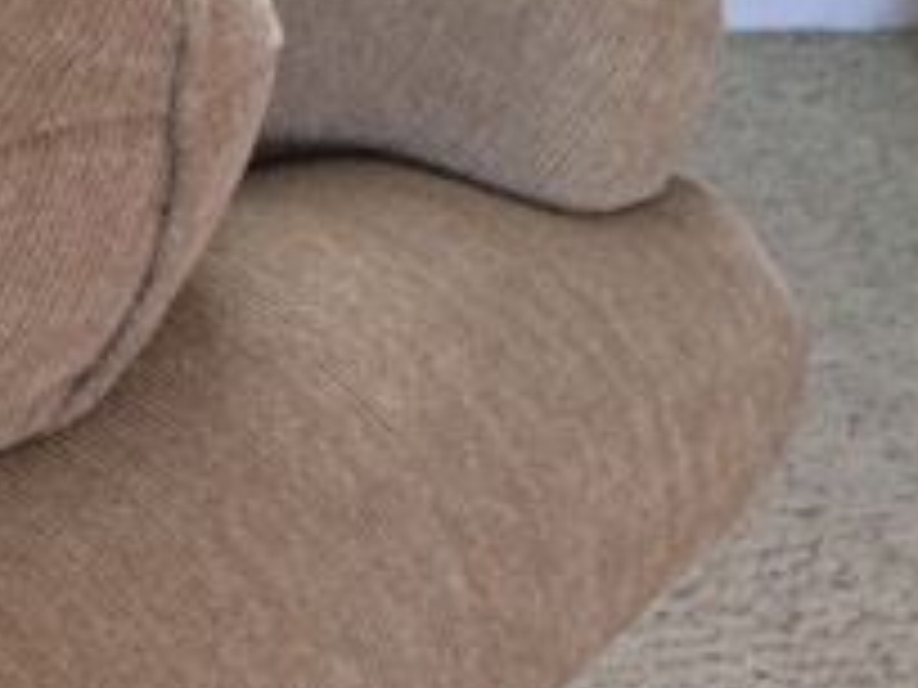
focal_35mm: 91
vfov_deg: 16.2
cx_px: -508
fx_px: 2413
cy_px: 252
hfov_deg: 18.7
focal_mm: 4.15
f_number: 2.2
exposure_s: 1/30
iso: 125
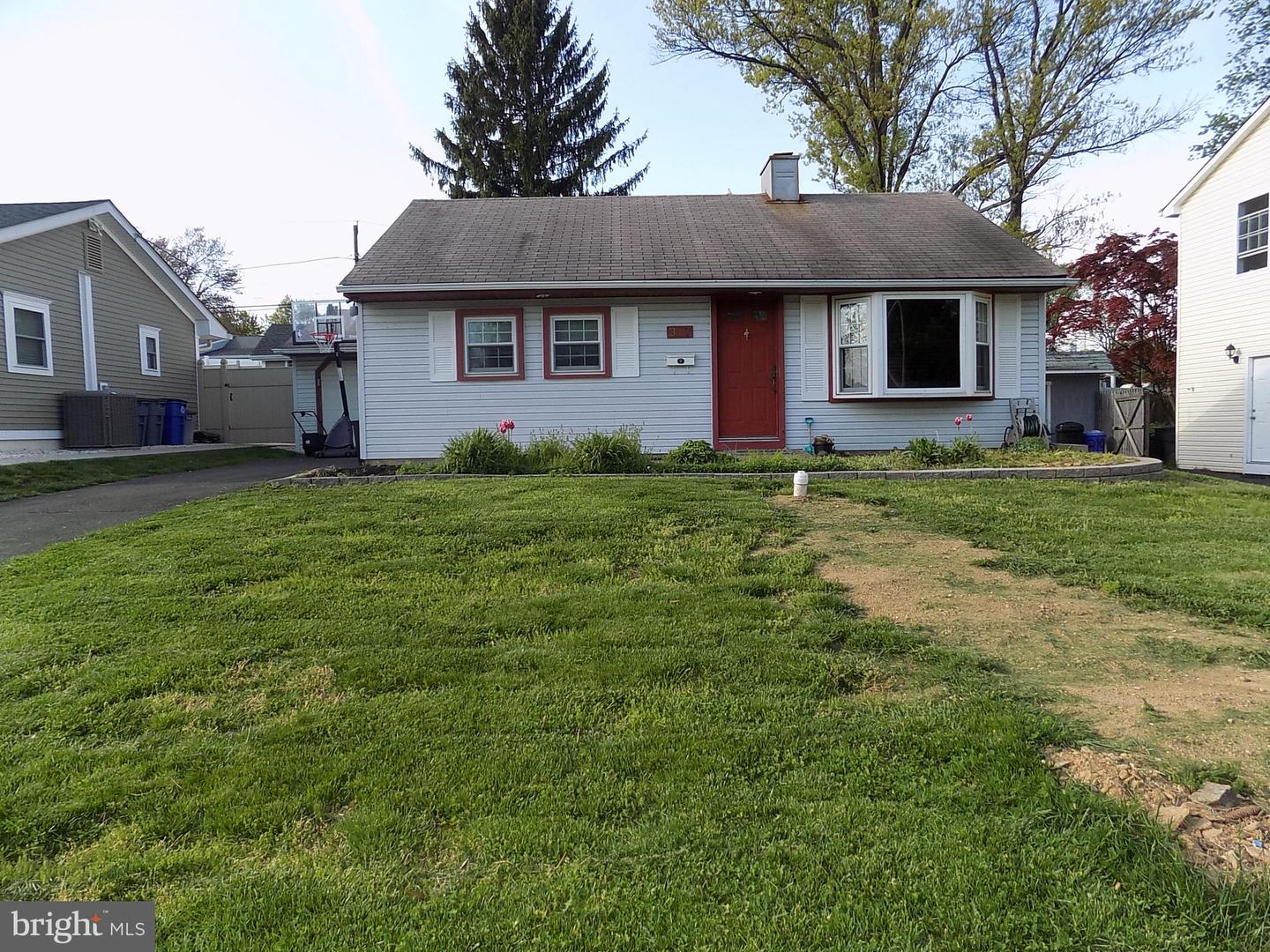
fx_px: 844
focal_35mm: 23
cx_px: 635
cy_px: 476
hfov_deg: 73.9
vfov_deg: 58.9
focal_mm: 4
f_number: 3.1
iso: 80
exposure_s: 1/320
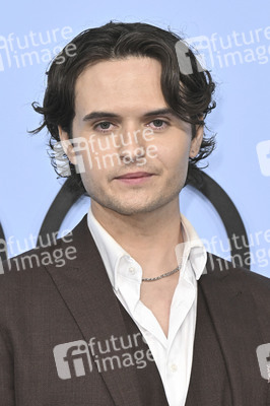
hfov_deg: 11.3
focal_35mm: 121
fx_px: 1364
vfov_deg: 16.9
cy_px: 203
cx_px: 135
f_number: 6.3
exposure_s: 1/320
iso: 1600
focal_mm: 81
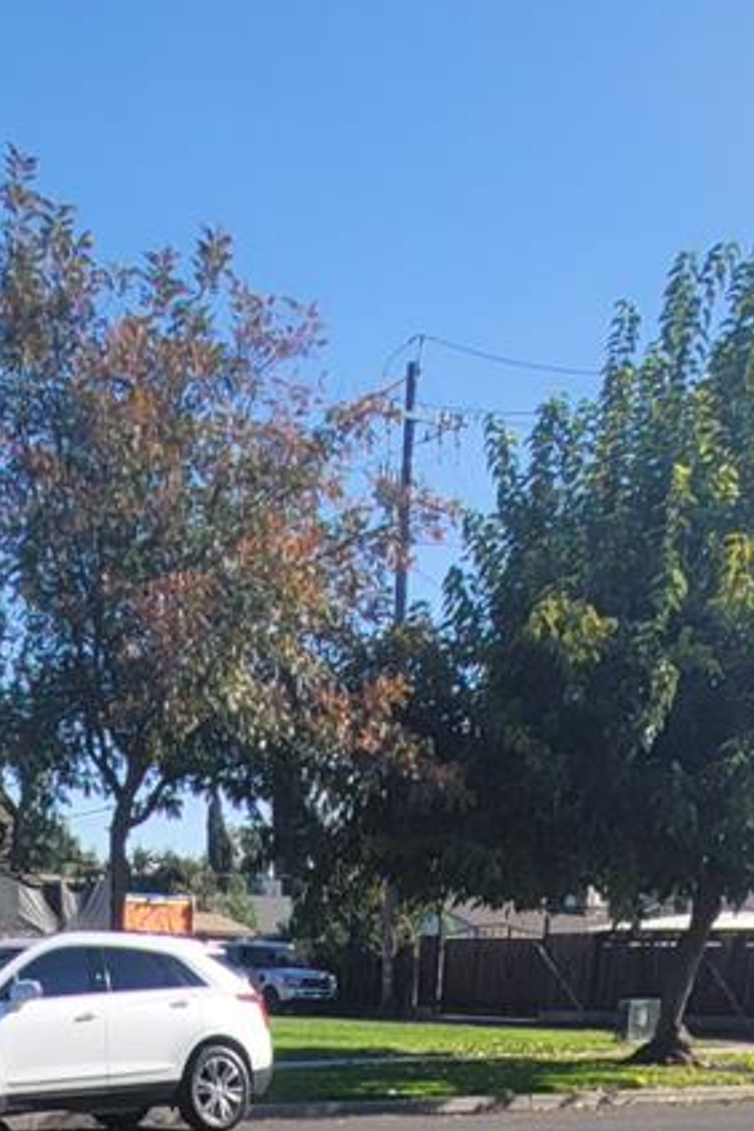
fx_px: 1508
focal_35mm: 48
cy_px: 1893
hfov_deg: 27.9
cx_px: 239
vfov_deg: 24.7
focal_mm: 2.2
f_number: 2.2
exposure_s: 1/1252
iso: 64
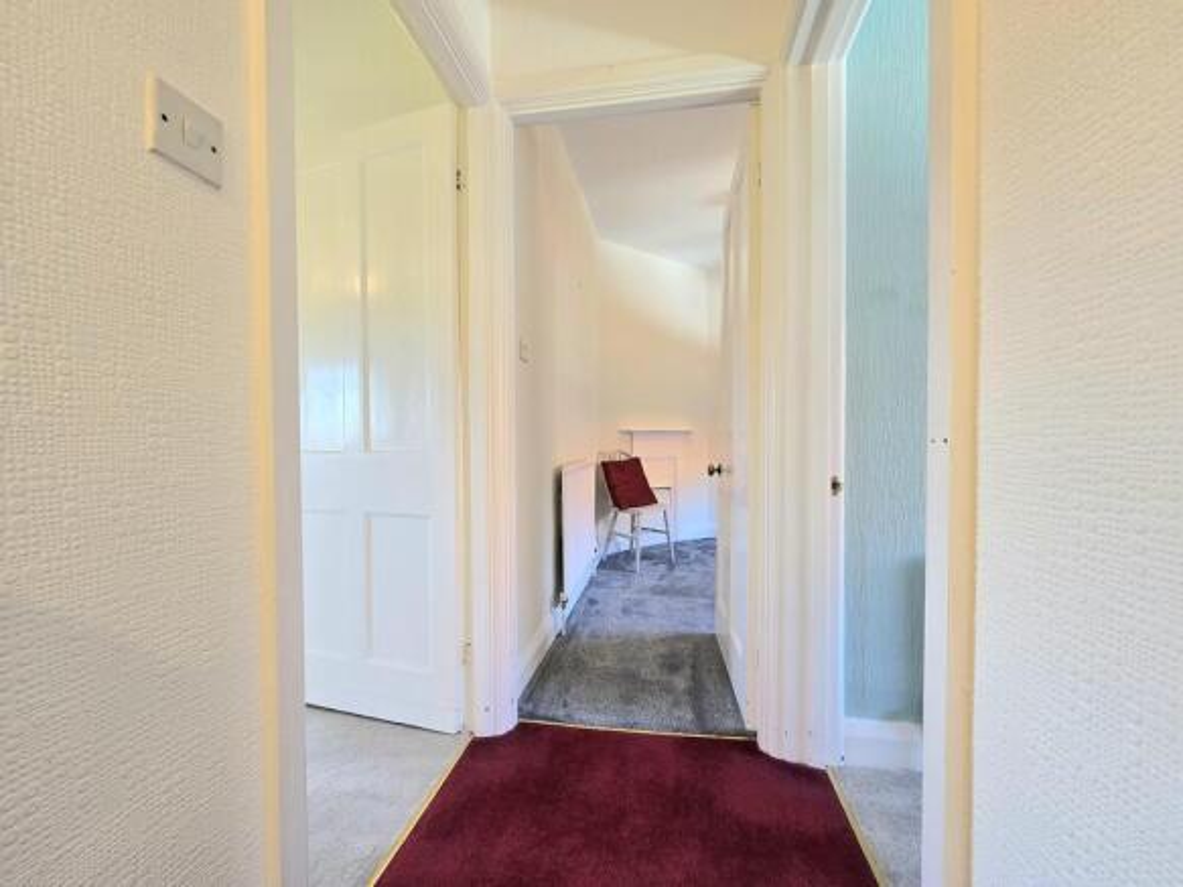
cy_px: 444
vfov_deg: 89.9
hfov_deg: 106.2
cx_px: 592
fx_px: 444
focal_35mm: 13
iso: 125
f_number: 2.2
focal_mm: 2.2
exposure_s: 1/50.3
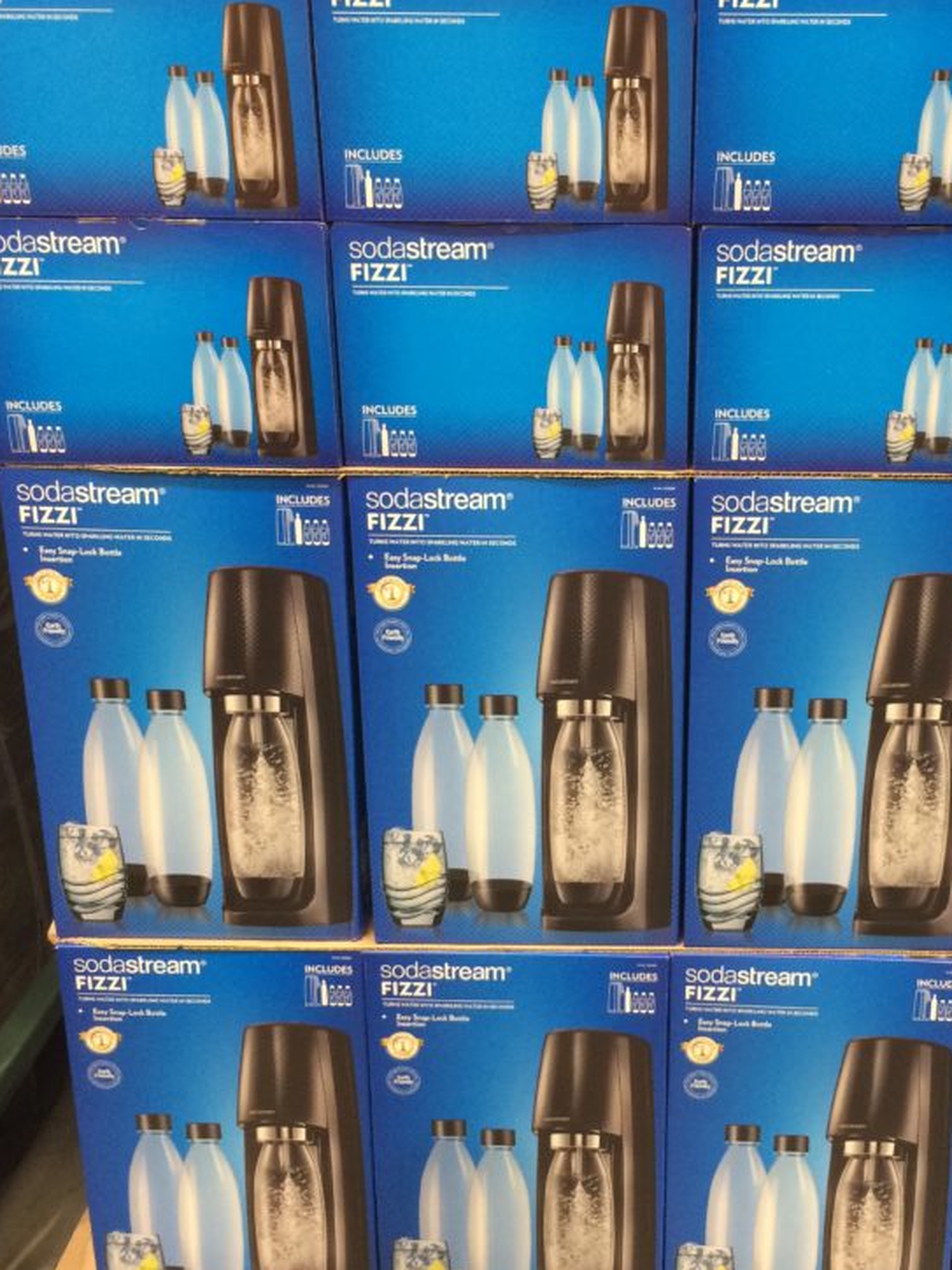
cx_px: 612
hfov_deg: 34.9
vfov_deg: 45.8
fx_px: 1503
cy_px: 642
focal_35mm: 41
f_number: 2.2
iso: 125
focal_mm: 4.15
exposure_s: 1/30
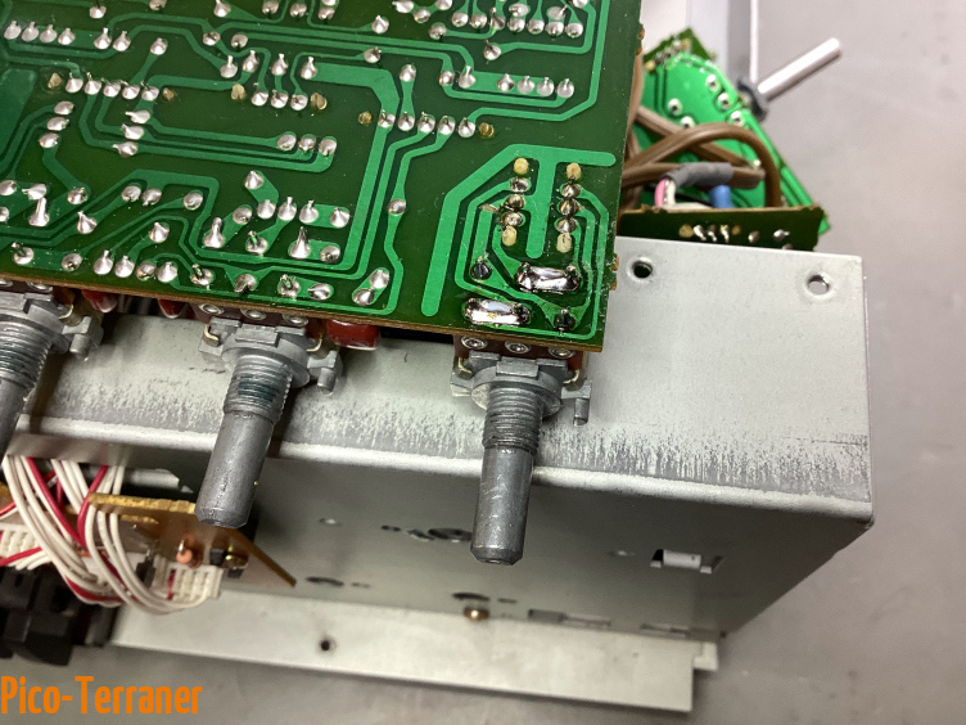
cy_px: 343
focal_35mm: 33
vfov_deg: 42.9
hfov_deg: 55.3
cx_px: 507
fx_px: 921
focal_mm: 3.3
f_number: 2.4
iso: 80
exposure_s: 1/50
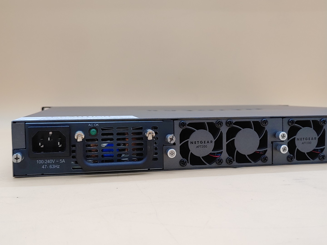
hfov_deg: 47.9
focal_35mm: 39
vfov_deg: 36.8
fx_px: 368
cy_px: 122
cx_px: 164
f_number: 1.8
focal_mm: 4.36
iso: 50
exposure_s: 1/67
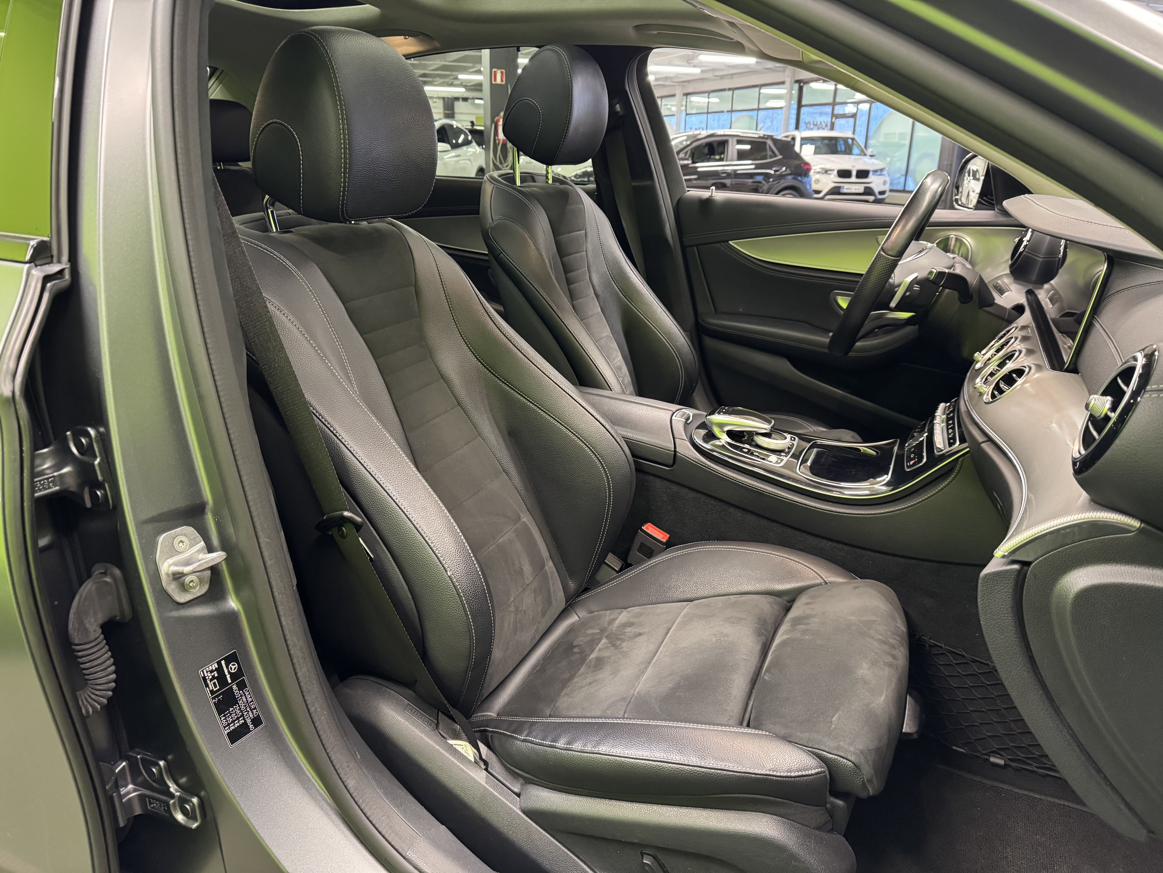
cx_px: 582
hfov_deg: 71.6
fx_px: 806
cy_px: 436
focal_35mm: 24
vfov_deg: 56.8
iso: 800
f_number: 1.78
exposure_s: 1/50
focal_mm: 6.76
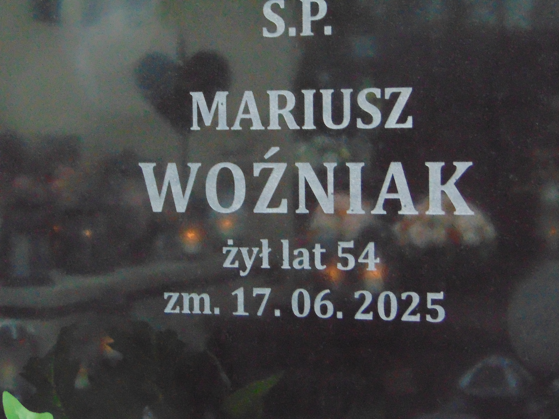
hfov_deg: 18.2
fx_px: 1744
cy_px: 210
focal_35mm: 108
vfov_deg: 13.7
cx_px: 280
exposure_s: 1/20
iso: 800
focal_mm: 19.4
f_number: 3.9
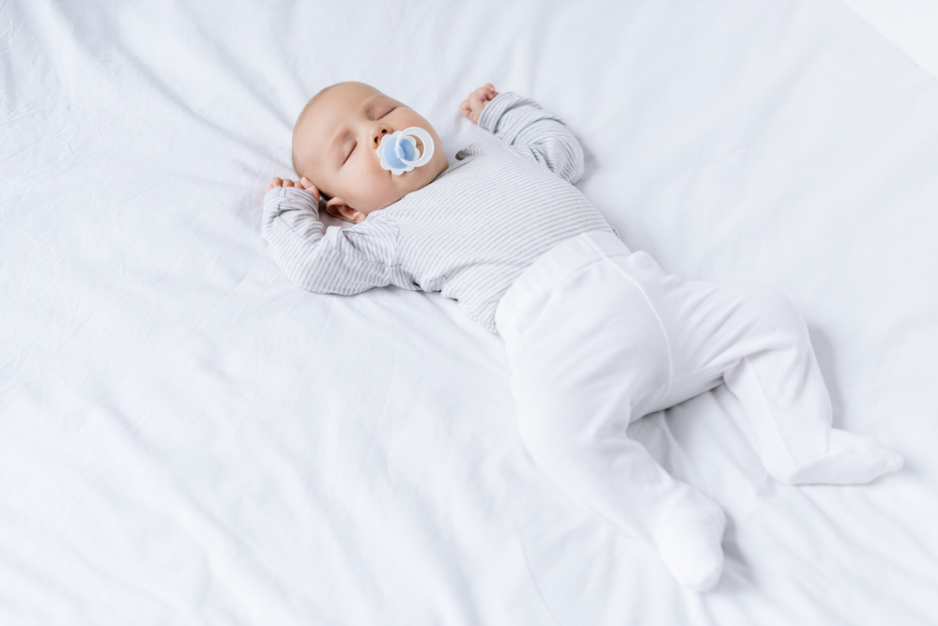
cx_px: 469
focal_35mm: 50
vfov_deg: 27.0
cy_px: 313
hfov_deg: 39.6
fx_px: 1303
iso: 250
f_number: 2.8
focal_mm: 50
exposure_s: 1/160
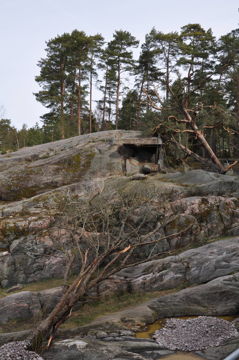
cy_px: 180
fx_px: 389
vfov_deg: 49.6
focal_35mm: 39
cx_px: 120
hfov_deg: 34.1
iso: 200
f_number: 9
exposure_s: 1/200
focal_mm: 26
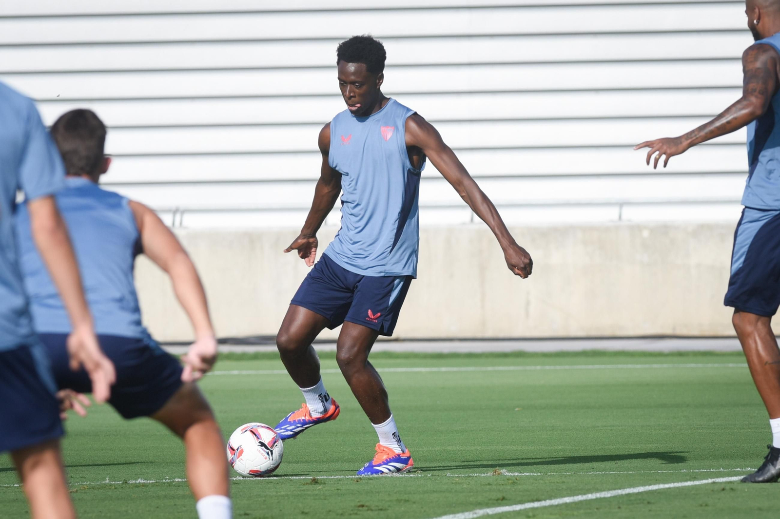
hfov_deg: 6.9
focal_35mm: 300
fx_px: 6496
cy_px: 260
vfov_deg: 4.6
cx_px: 390
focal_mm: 300
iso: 200
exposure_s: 1/1600
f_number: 4
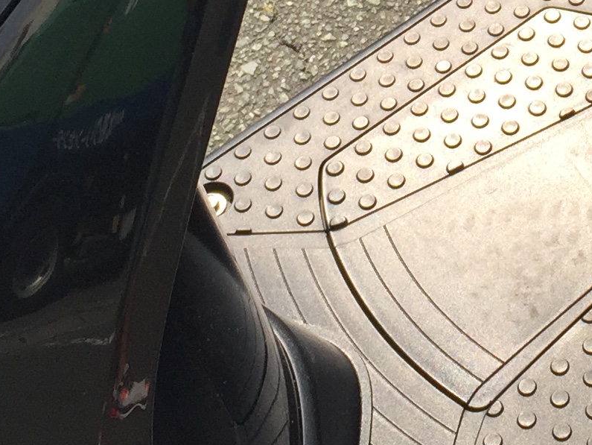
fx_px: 2036
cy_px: -174
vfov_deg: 12.0
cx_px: 601
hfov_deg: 16.2
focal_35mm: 119
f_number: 2.2
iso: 32
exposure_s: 1/920
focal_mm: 4.15
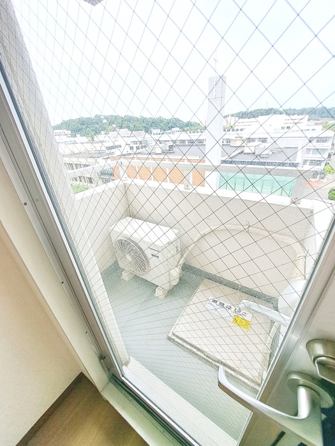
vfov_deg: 106.2
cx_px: 168
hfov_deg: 89.9
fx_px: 168
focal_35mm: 13
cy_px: 223
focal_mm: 1.74
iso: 50
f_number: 2.2
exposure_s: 1/587
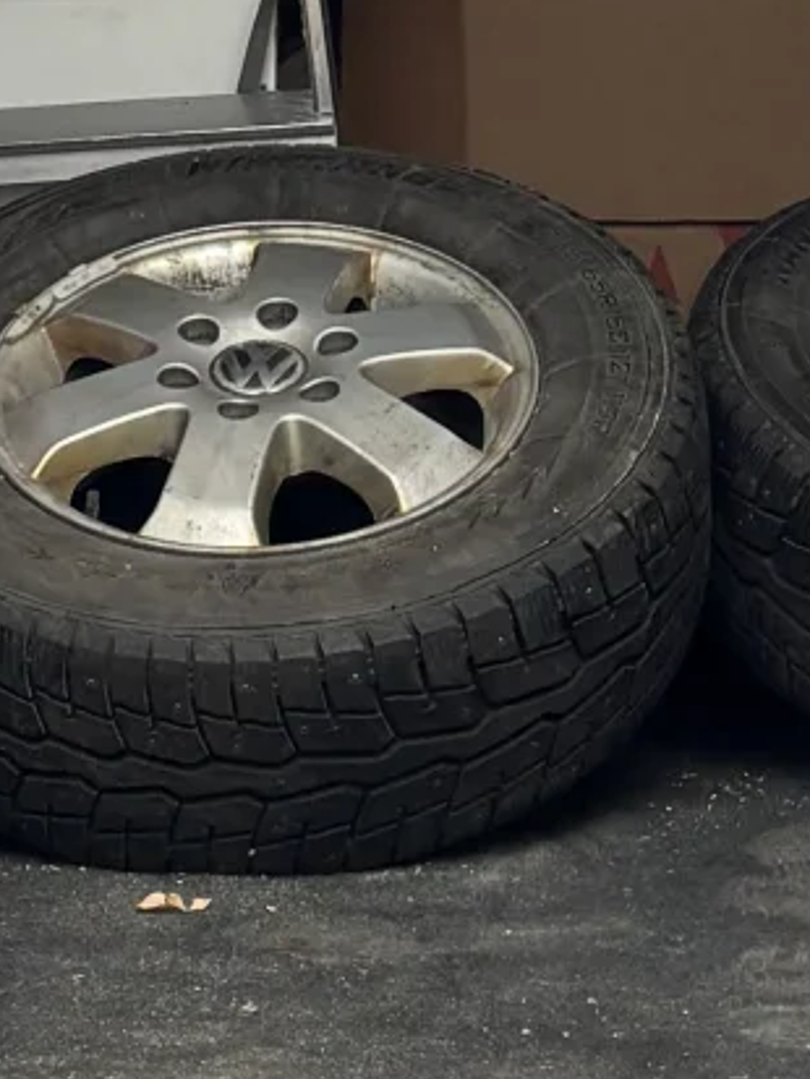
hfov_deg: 9.2
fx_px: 5021
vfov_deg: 11.6
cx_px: 583
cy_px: -653
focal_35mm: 161
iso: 40
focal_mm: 5.96
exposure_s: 1/144
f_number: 1.6
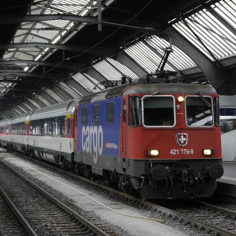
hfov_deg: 27.7
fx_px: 478
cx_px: 122
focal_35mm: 62
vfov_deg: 27.7
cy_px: 118
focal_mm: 26
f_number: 4.7
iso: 400
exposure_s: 1/60
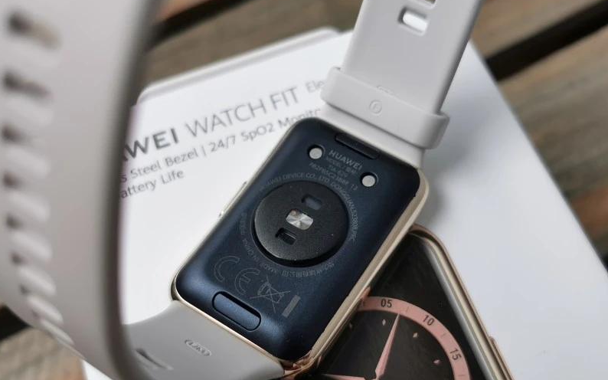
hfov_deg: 42.7
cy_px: 206
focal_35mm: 47
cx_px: 302
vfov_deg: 27.4
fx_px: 779
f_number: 1.6
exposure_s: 1/496
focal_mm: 5.56
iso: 50
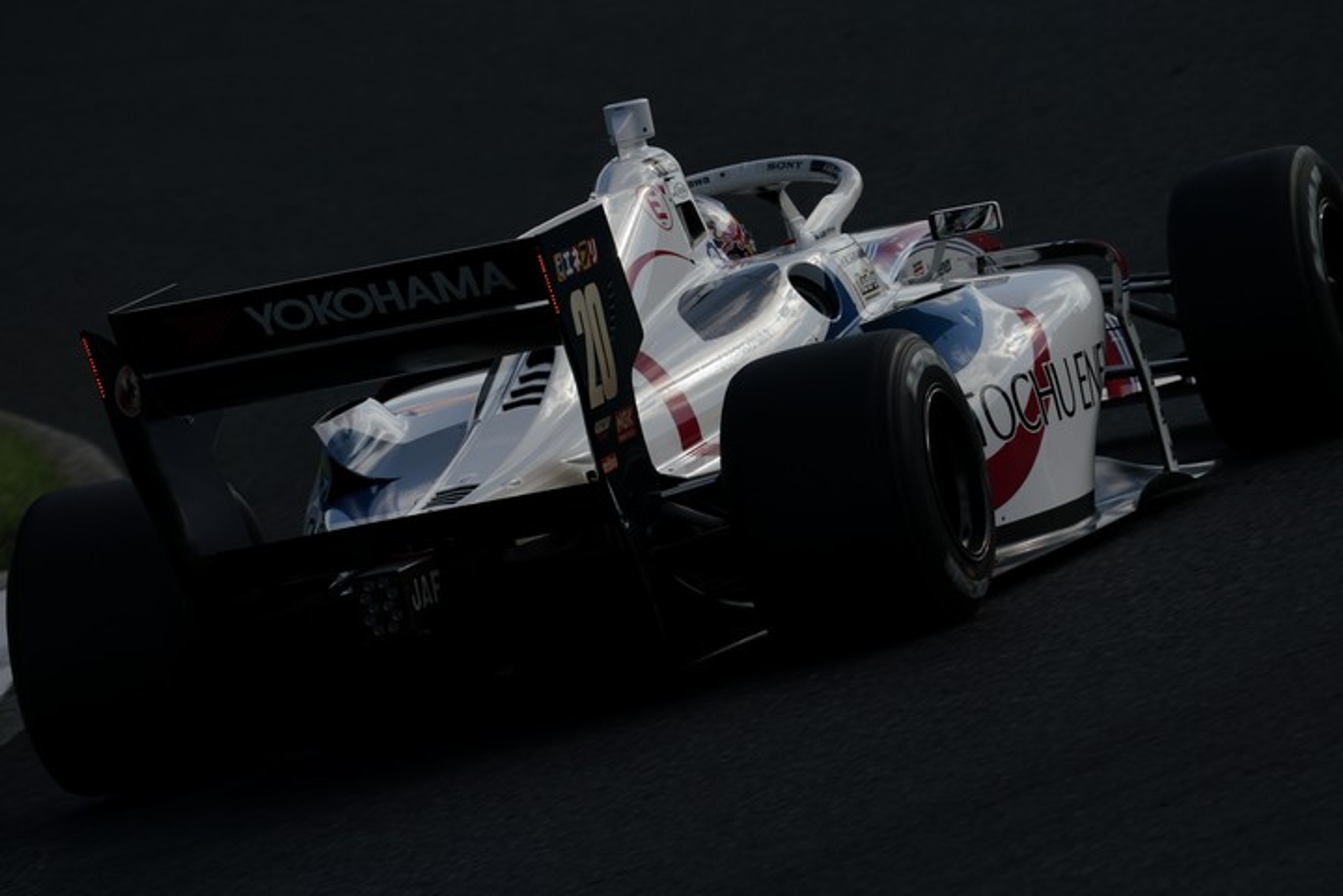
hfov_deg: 3.4
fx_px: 22382
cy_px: 448
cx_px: 672
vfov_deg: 2.3
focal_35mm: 600
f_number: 11
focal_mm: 600
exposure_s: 1/800
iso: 200
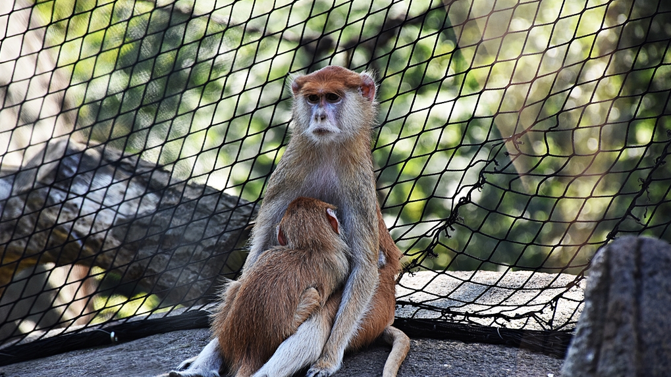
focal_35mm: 221
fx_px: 3932
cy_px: 204
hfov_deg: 9.8
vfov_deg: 5.5
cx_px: 335
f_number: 5.6
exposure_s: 1/250
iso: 500
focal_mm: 140
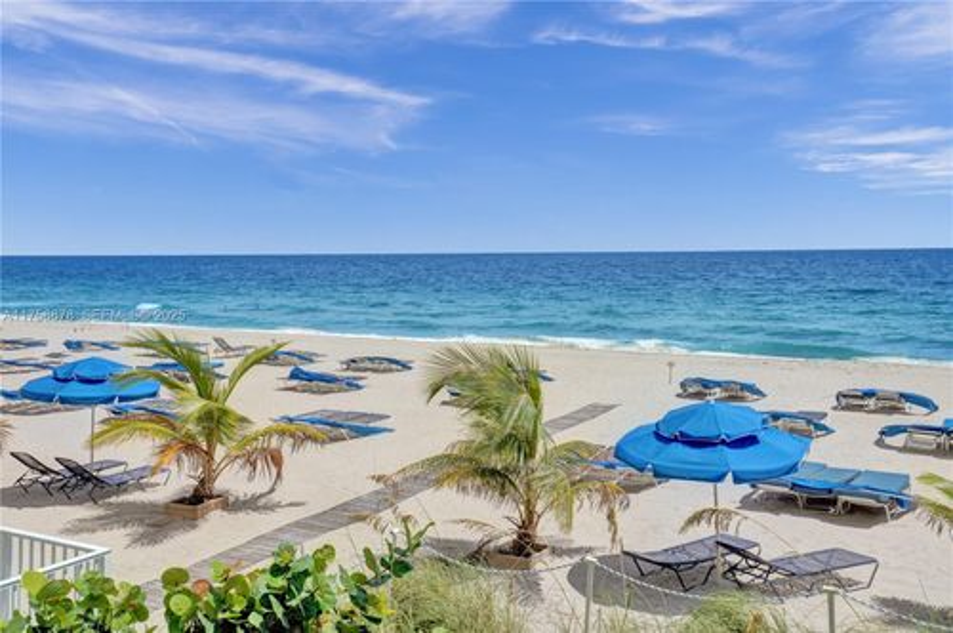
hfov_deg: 54.5
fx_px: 925
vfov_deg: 37.8
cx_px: 476
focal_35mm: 35
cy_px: 316
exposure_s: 1/200
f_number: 11
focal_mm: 35
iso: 125
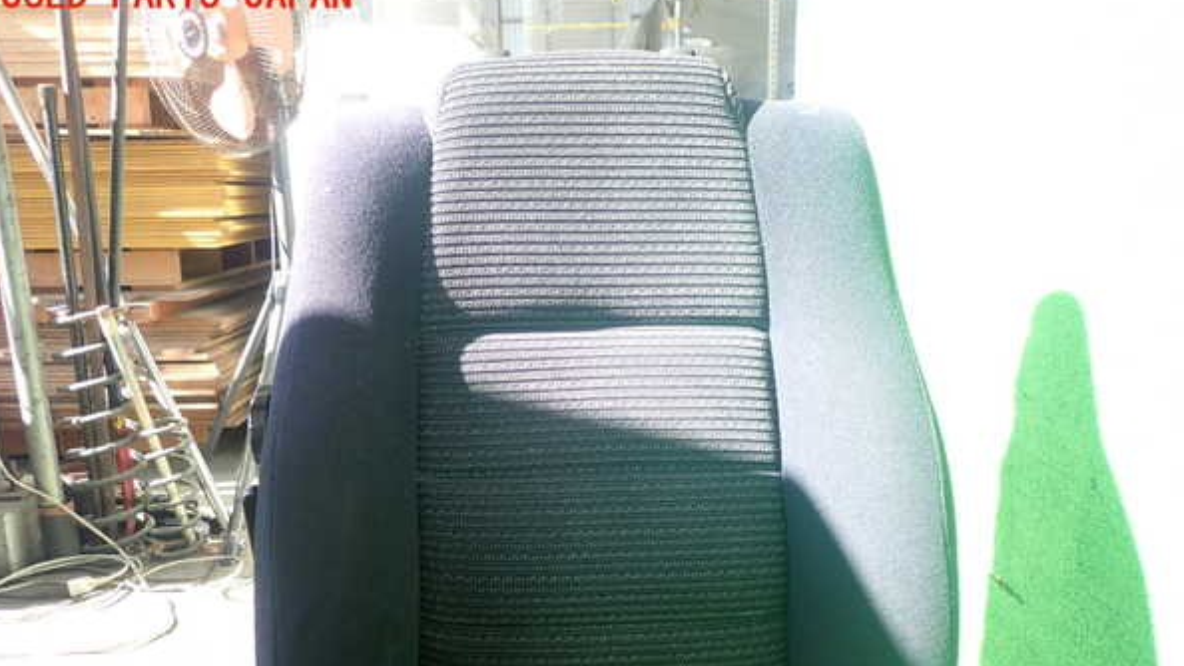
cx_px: 588
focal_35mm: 33
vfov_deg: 35.4
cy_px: 419
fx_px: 1036
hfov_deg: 59.5
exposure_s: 1/80
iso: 100
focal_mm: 5.5
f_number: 2.3
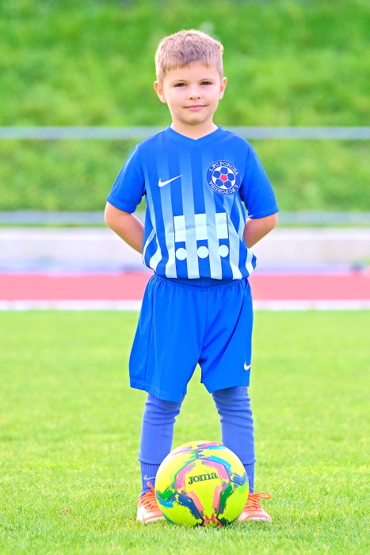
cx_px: 185
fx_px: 2869
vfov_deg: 11.1
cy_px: 278
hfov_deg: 7.4
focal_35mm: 186
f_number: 2.8
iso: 320
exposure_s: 1/350
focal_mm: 124.3
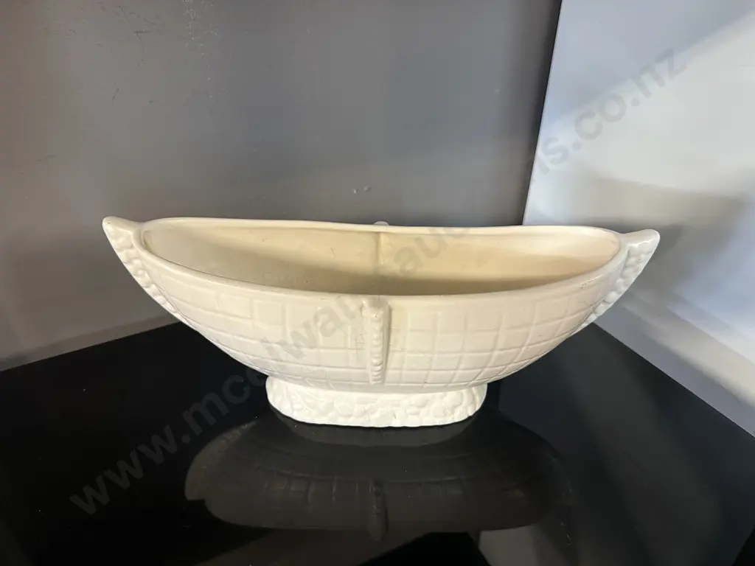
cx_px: 378
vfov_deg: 56.8
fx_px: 523
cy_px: 283
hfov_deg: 71.6
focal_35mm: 24
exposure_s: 1/50
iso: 250
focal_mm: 6.86
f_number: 1.78
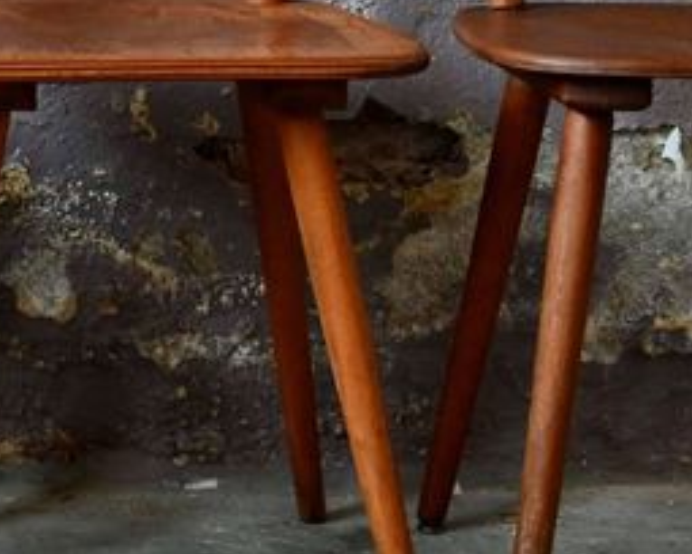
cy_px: 33
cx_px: -206
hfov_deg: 10.9
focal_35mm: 173
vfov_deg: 8.9
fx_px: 3543
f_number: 4
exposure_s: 1/50
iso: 640
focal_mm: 47
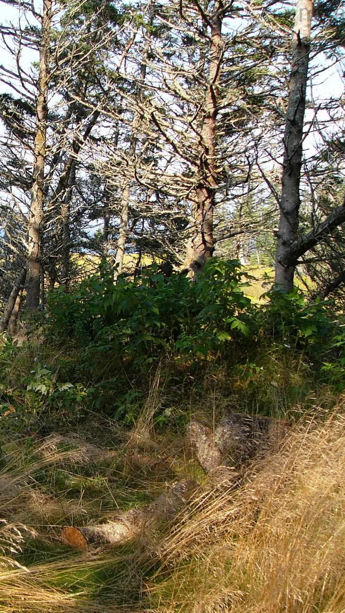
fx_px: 862
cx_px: -54
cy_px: 306
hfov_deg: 21.3
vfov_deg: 39.2
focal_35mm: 53
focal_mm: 6
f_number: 4
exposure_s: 1/160
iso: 50
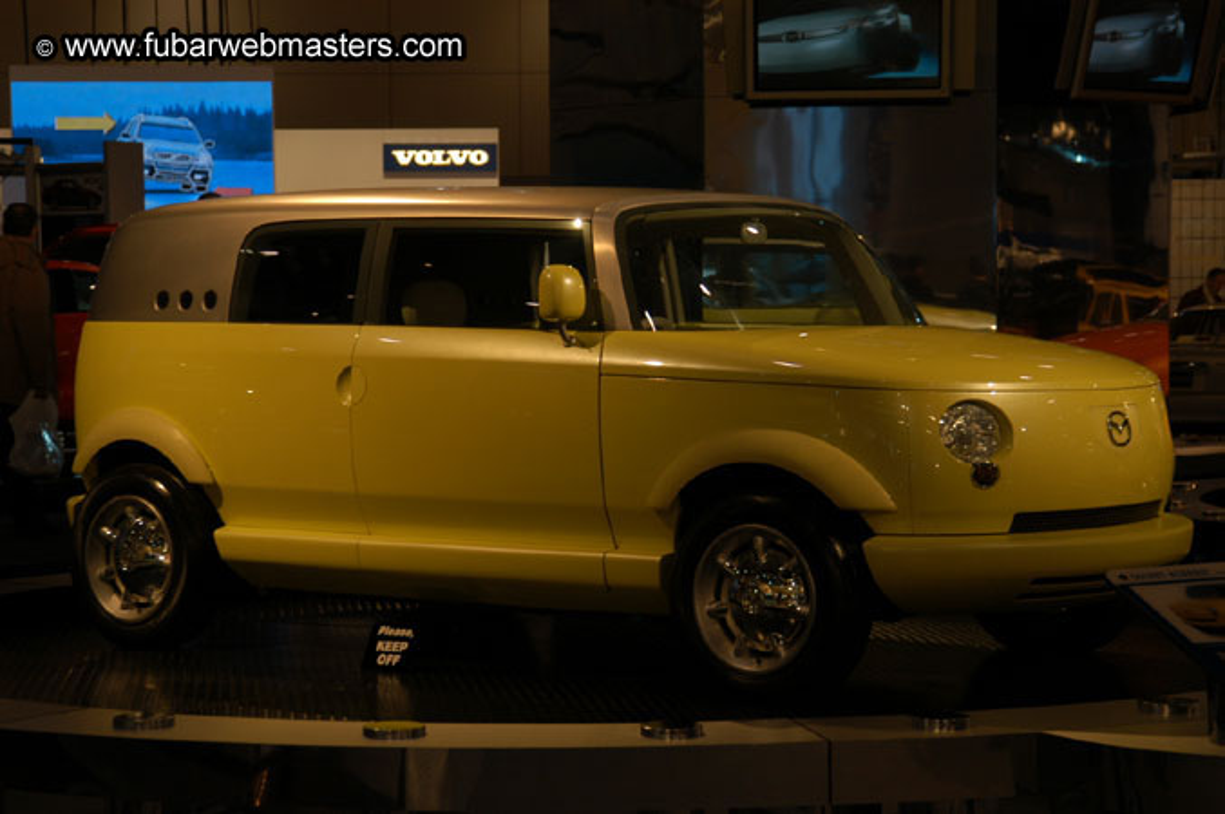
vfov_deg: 14.7
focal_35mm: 93
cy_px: 407
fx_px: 3161
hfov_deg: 21.9
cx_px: 612
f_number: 5
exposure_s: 1/60
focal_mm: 62
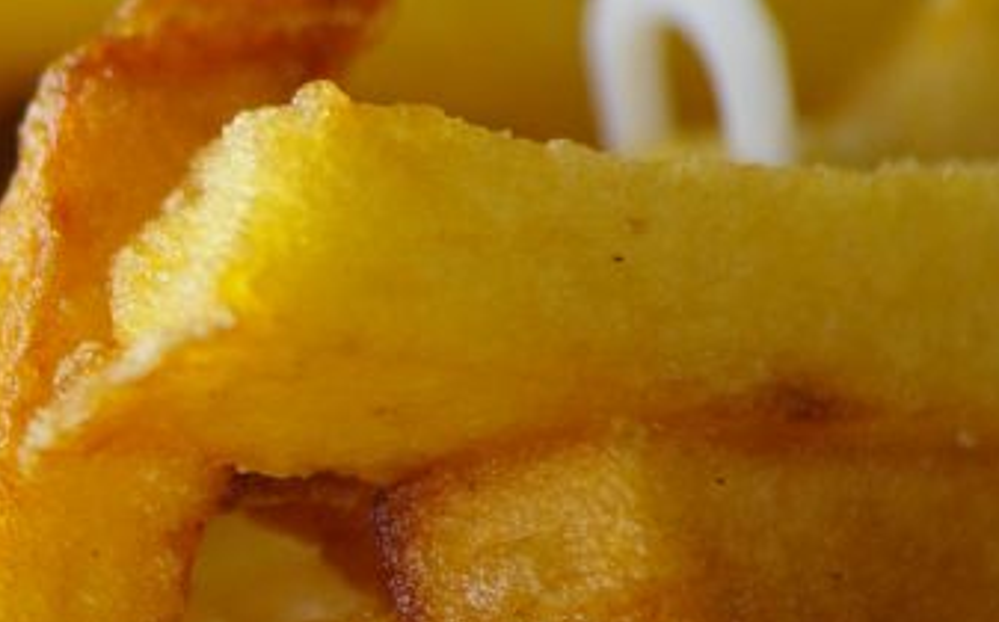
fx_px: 24021
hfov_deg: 2.4
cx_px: -409
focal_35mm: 883
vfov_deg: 1.5
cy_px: 389
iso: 800
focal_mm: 190
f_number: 4.5
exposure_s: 1/250
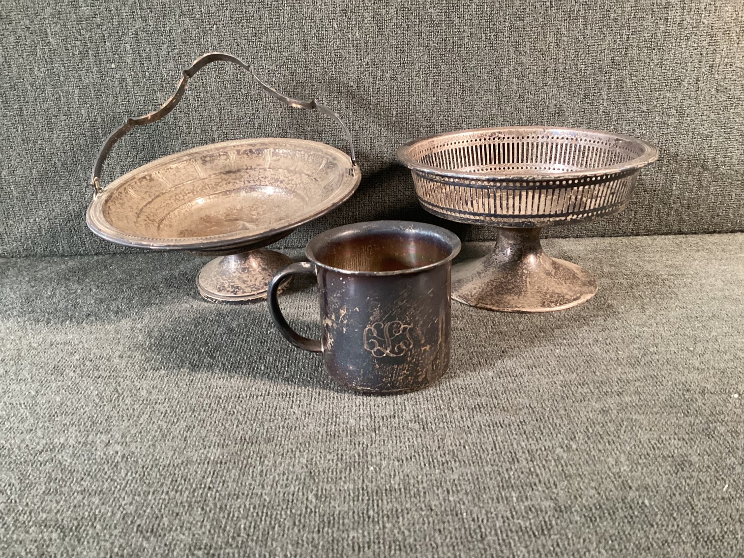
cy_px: 279
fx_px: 666
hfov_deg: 58.3
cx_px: 372
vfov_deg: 45.4
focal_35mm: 31
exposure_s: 1/40
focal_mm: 3.3
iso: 400
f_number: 2.4
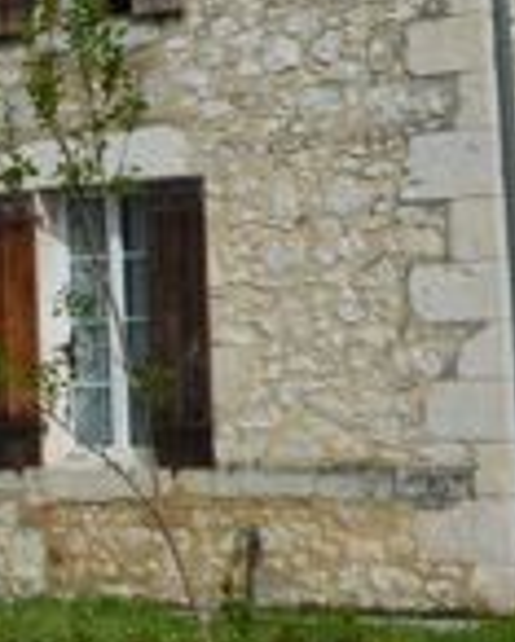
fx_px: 2194
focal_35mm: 115
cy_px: 13
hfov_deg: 13.1
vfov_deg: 16.4
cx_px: -81
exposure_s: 1/320
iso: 100
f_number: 9
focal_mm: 17
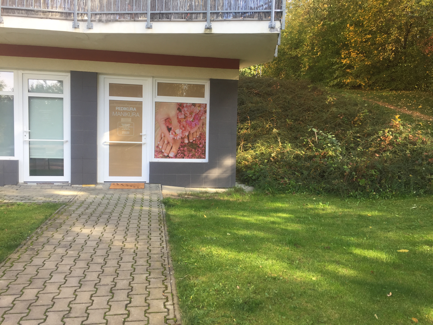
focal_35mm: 29
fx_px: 363
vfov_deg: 48.2
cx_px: 216
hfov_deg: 61.7
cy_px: 162
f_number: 2.2
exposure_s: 1/115
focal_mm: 4.15
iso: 32
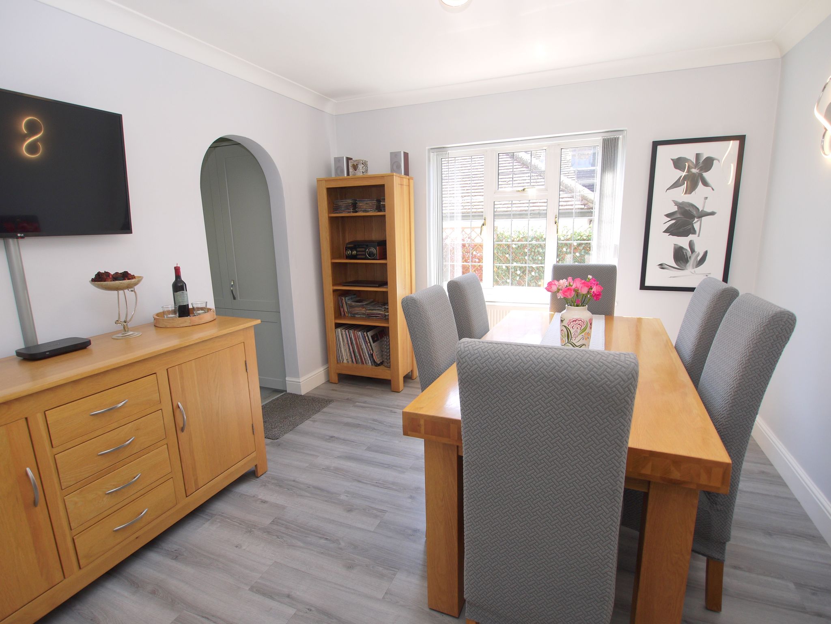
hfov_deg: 87.8
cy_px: 312
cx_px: 416
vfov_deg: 71.6
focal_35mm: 18
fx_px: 432
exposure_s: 1/80
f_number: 4
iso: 100
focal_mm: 9
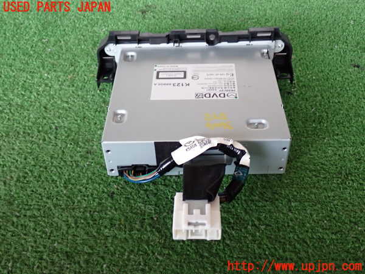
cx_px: 182
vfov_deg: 35.1
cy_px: 137
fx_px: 432
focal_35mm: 41
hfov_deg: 45.8
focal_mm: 7.31
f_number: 2.8
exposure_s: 1/40
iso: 500
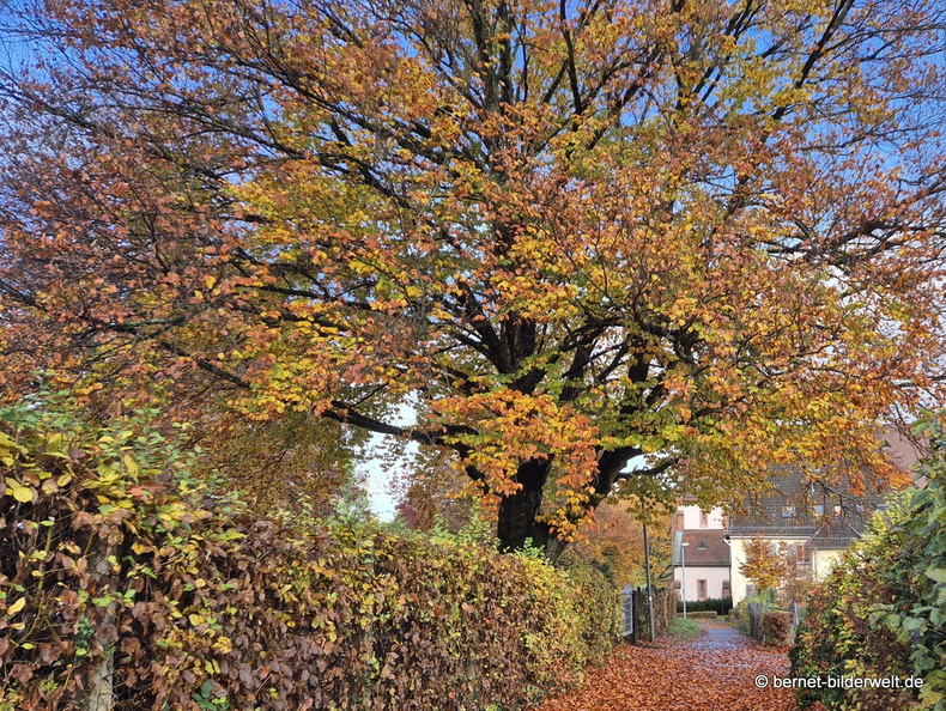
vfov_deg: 59.0
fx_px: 629
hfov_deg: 73.9
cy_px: 356
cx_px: 473
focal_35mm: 23
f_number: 1.8
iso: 25
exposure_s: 1/253
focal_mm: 5.4
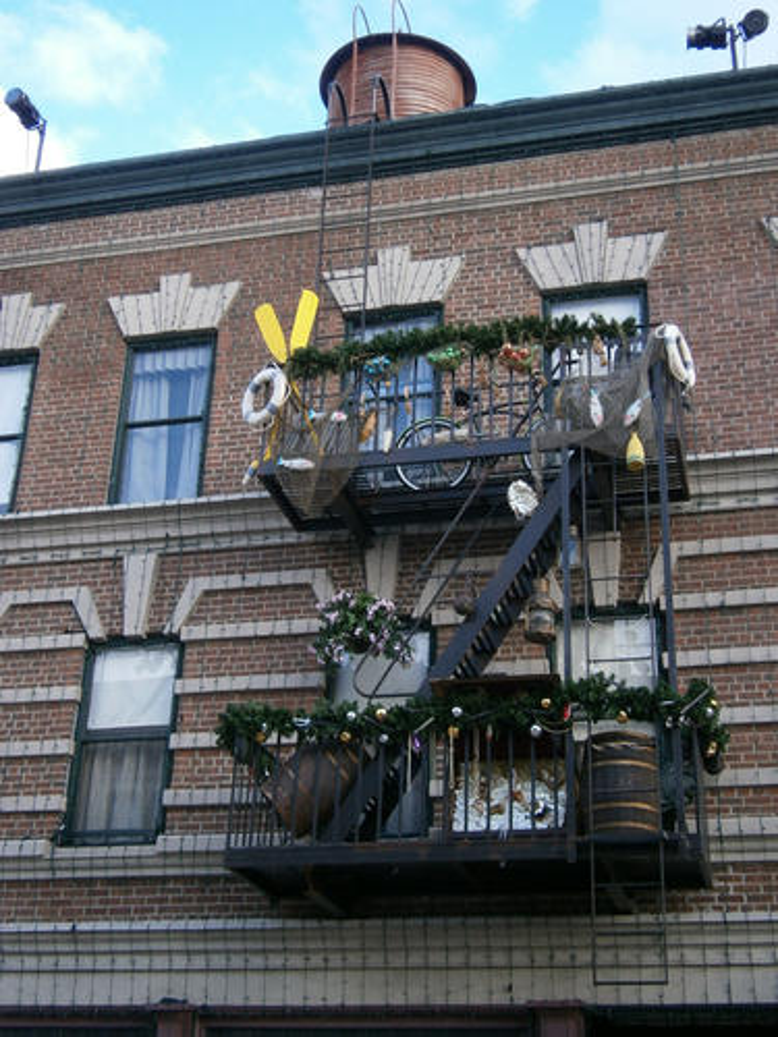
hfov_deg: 30.9
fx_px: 1408
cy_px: 518
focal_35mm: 47
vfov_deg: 40.4
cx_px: 389
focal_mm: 8.3
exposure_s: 1/100
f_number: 3.4
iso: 80
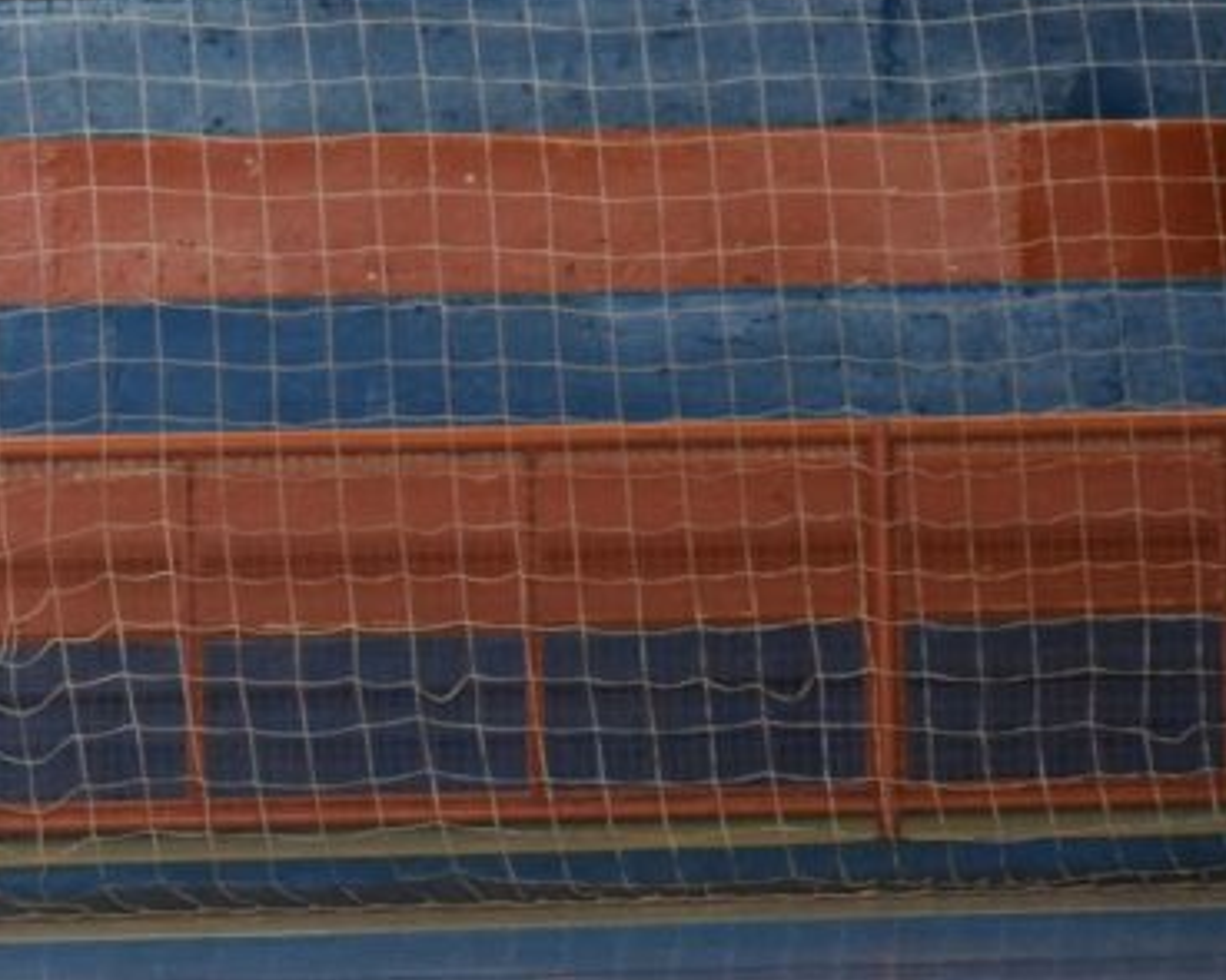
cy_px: 394
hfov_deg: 7.0
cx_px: -382
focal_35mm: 274
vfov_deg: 5.6
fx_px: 9939
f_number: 4.5
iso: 3200
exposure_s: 1/125
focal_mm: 70
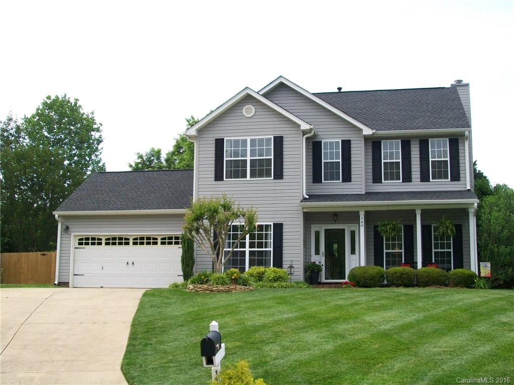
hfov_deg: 42.1
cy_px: 192
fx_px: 668
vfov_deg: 32.2
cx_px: 257
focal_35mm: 45
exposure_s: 1/125
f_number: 3
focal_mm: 7.6
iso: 64
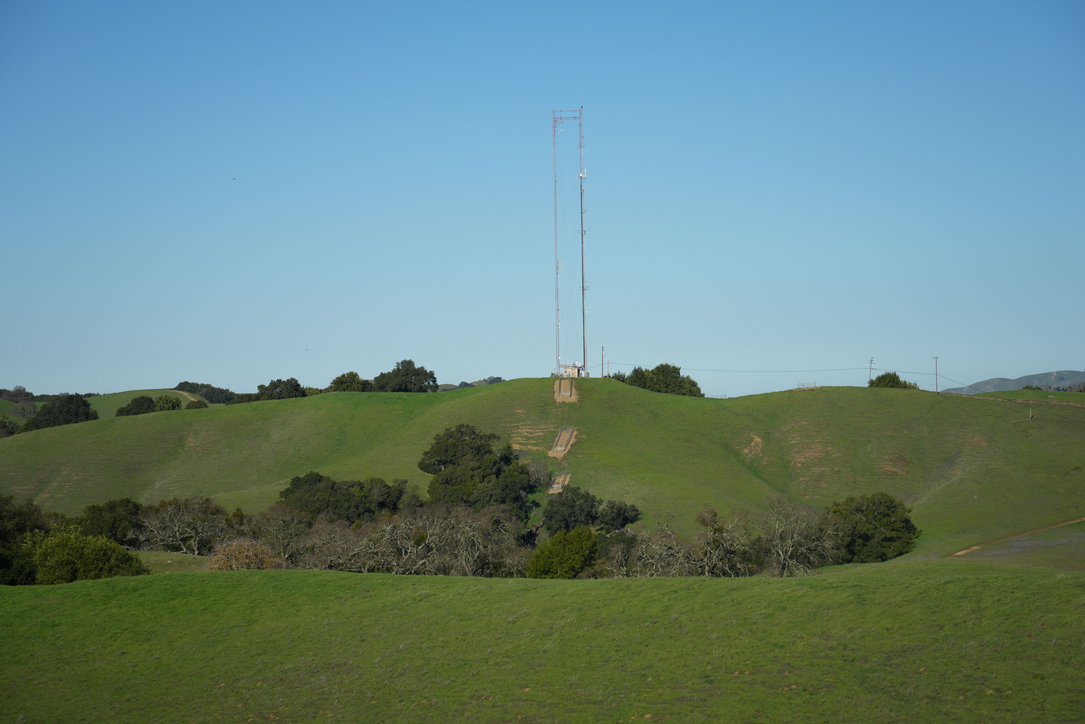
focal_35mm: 97
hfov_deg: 21.0
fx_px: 2923
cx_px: 542
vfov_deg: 14.1
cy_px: 362
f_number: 6.3
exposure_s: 1/1000
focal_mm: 97
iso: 160
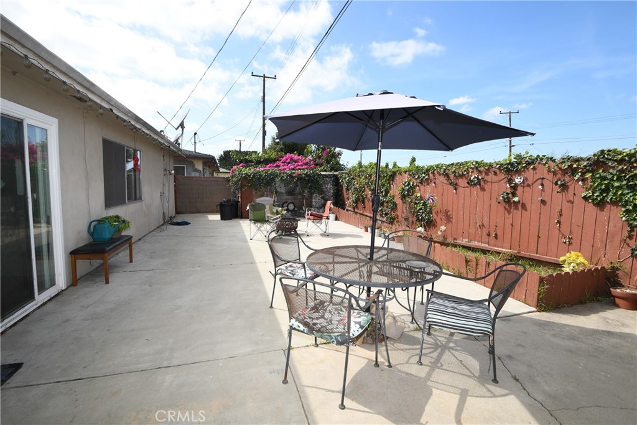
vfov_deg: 77.3
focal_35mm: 15
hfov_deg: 100.4
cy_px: 212
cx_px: 318
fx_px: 265
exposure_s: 1/250
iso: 100
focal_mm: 10
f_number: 8
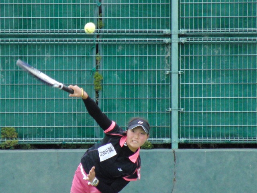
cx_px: 128
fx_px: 2940
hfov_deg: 5.0
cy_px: 96
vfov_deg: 3.8
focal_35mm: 396
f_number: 4.2
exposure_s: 1/1000
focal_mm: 70
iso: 400
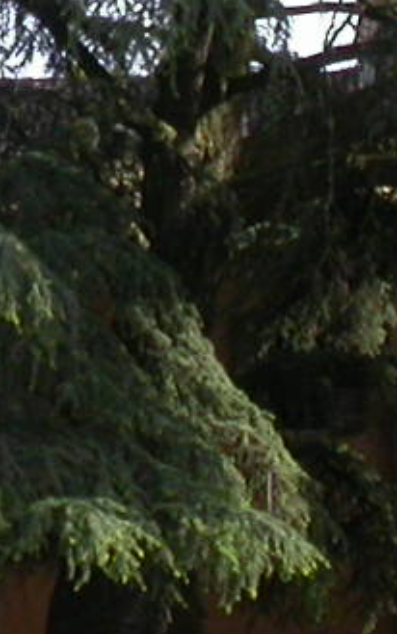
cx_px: -254
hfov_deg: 6.6
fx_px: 3389
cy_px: -154
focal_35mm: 196
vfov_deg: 10.5
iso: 100
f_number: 6
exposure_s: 1/170
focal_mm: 7.85
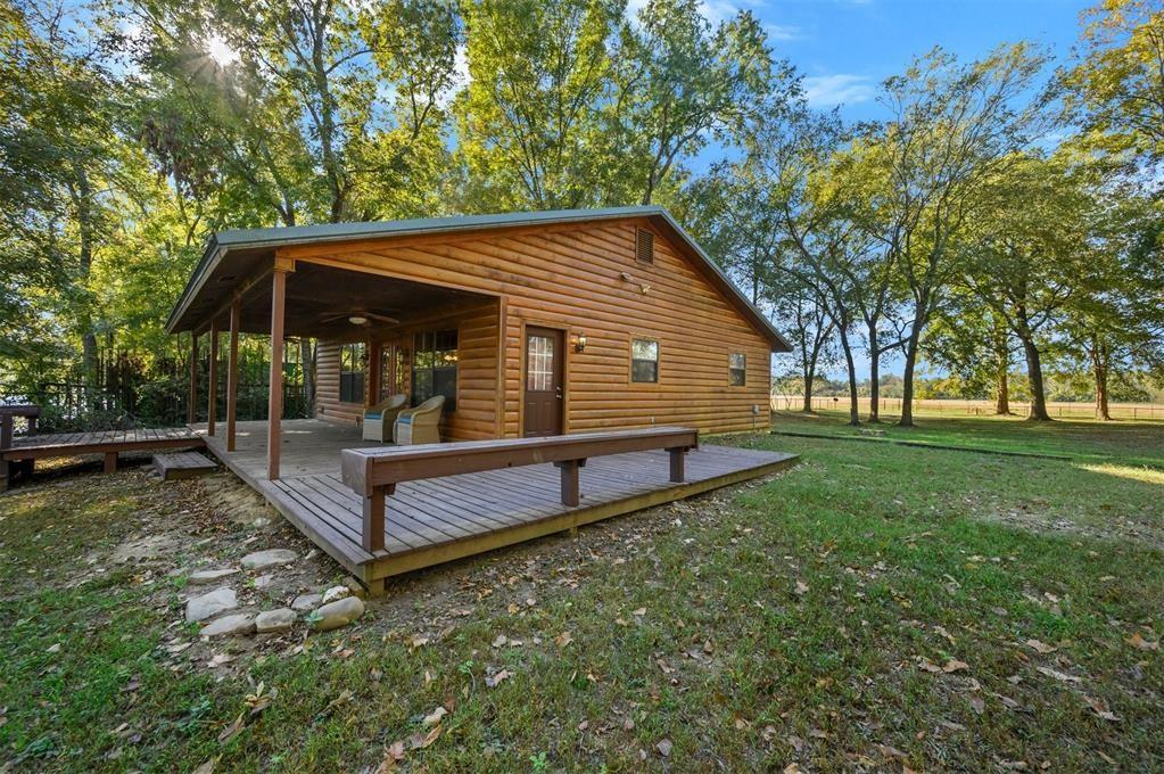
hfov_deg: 104.3
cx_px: 582
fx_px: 452
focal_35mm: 14
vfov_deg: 81.1
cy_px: 387
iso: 500
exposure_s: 1/160
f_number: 8
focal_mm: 14
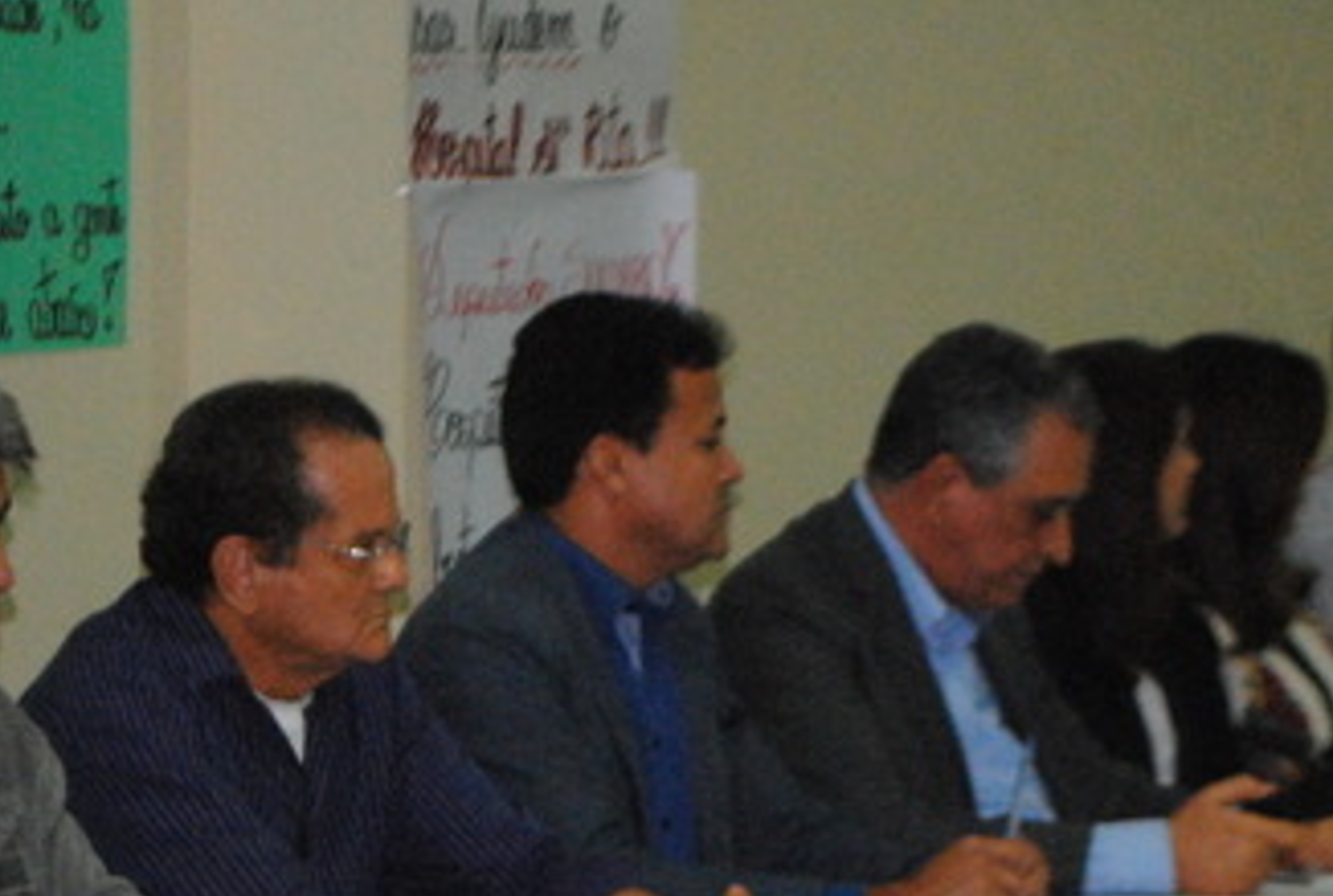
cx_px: 711
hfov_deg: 10.1
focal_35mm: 202
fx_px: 7505
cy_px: 724
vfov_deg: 6.8
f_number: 5.6
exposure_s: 1/30
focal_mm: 55
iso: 1600
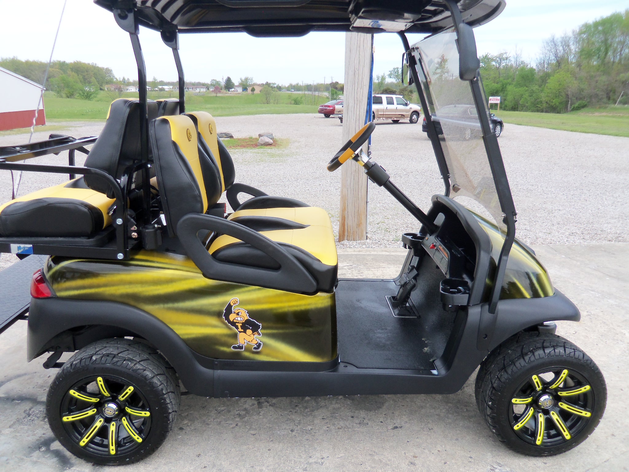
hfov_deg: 63.4
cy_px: 236
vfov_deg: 49.7
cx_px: 314
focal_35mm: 28
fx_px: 509
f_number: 3.9
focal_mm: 5.1
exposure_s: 1/250
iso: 64
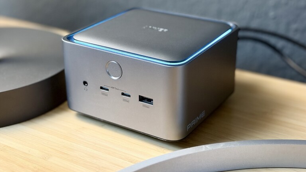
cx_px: 153
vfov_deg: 21.1
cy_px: 70
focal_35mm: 57
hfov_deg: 36.6
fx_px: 463
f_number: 1.6
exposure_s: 1/40
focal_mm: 5.96
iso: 200
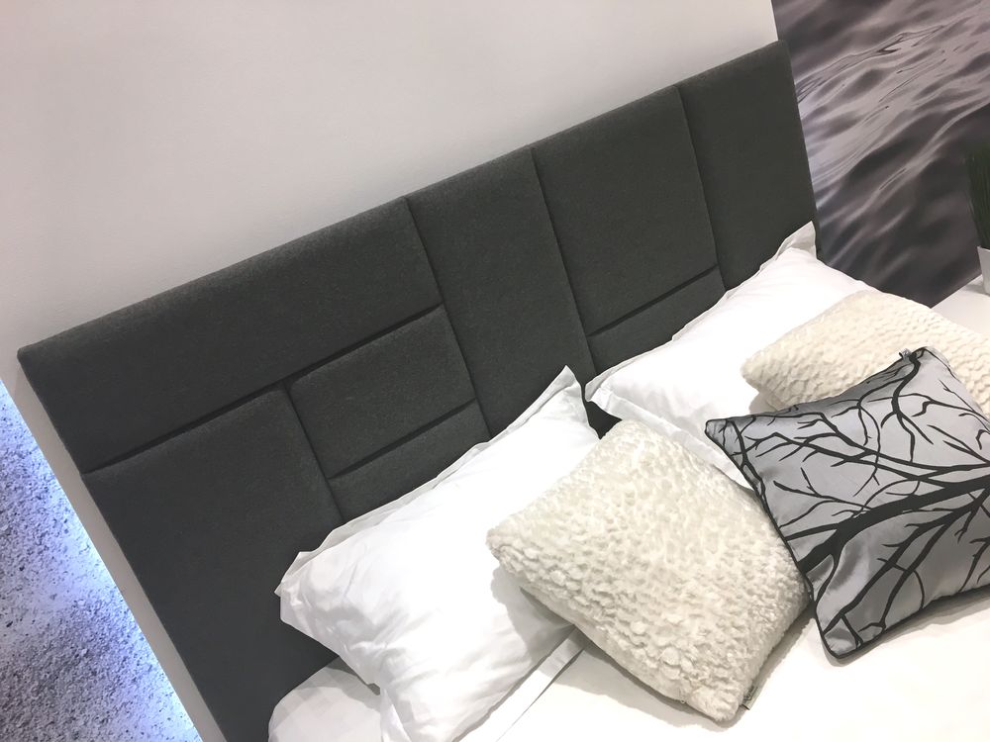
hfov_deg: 61.7
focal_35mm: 29
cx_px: 495
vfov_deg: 48.2
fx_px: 829
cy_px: 371
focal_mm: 4.15
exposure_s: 1/33
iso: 32
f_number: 2.2
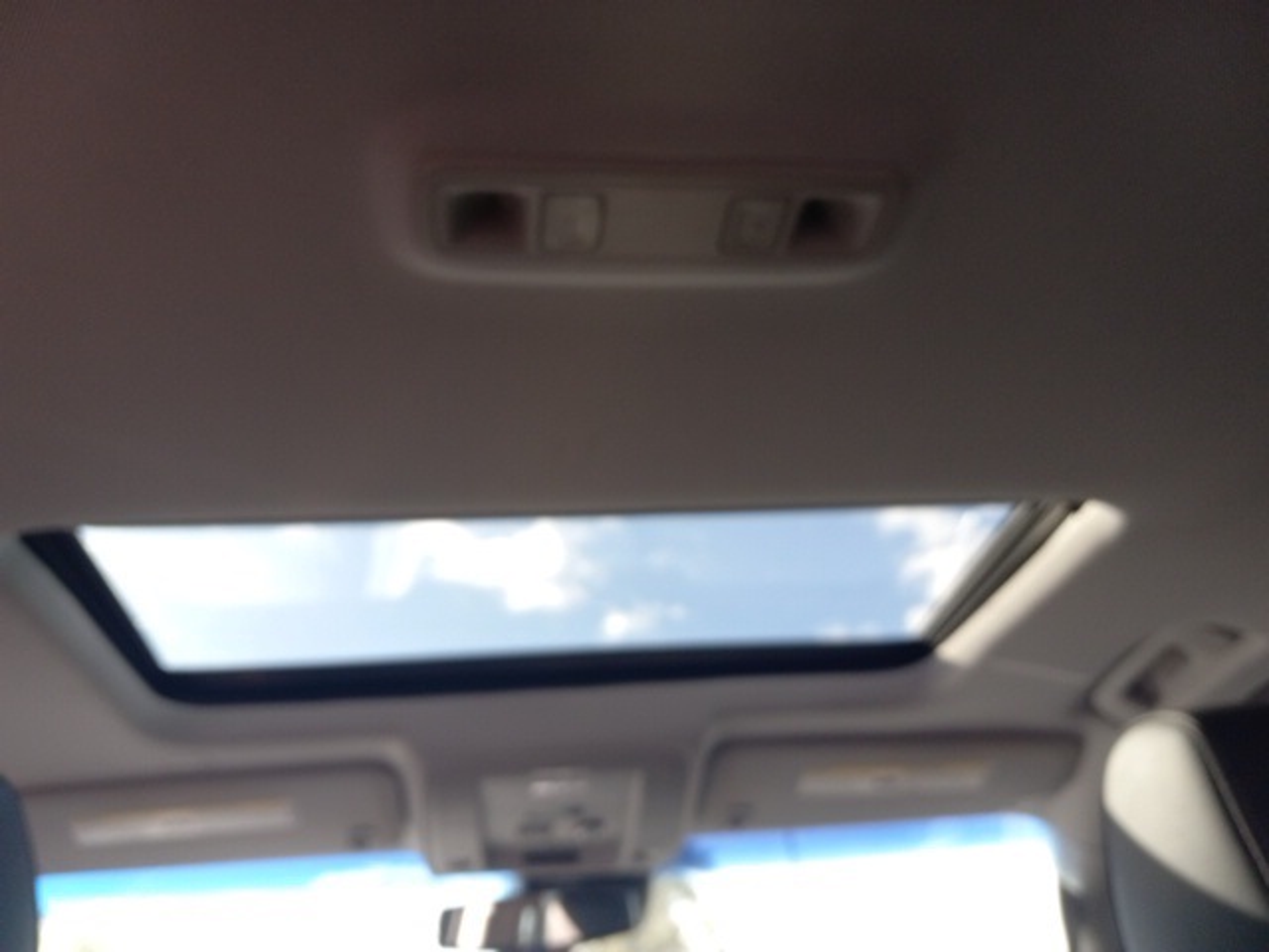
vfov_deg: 51.4
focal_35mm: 27
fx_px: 990
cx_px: 634
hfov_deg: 65.3
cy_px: 476
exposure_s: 1/185
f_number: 1.8
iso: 42
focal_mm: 3.94
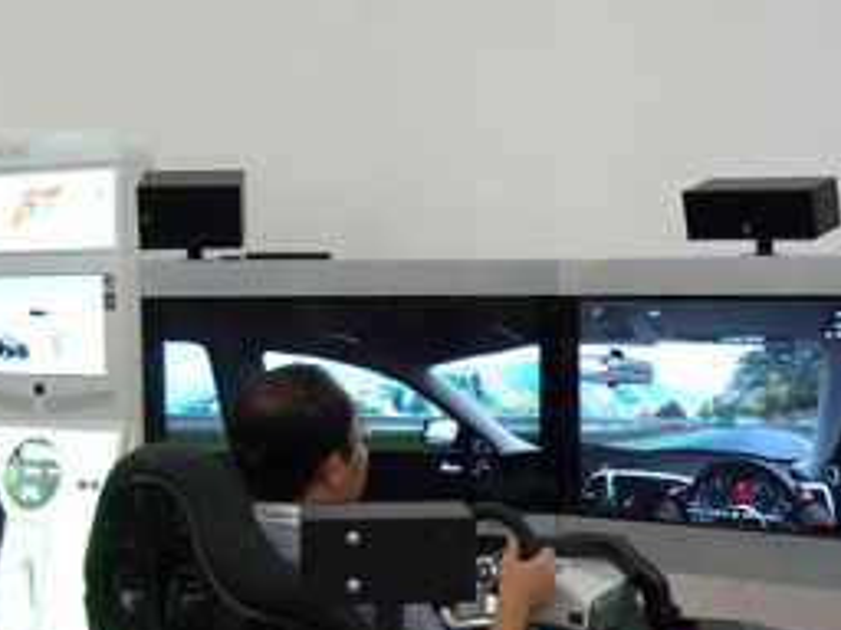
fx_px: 1676
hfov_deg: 27.9
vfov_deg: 21.2
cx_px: 595
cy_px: 459
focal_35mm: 69
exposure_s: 1/10
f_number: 2.8
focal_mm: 5.7
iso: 64
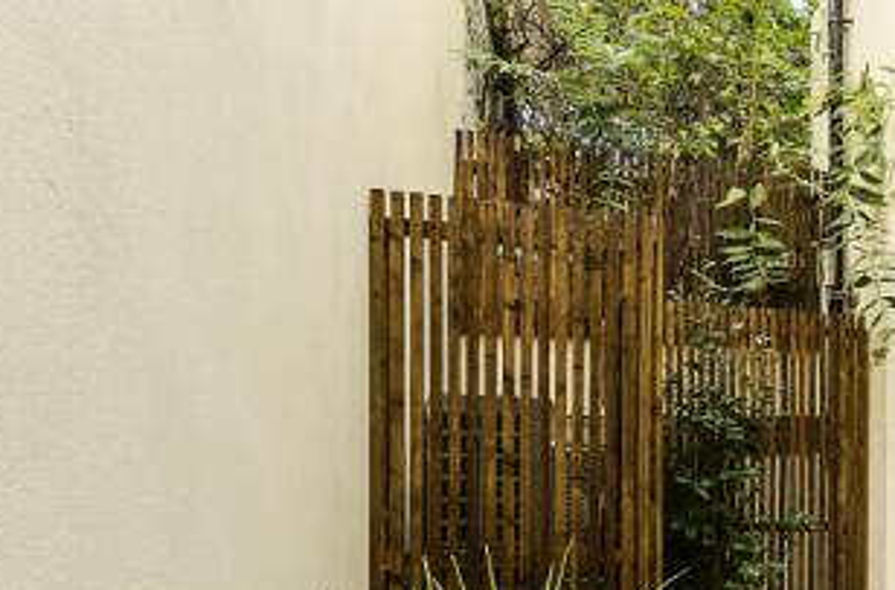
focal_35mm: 32
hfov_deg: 50.6
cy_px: 468
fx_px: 793
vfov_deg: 39.3
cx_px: 840
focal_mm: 10
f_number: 9
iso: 320
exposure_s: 1/30
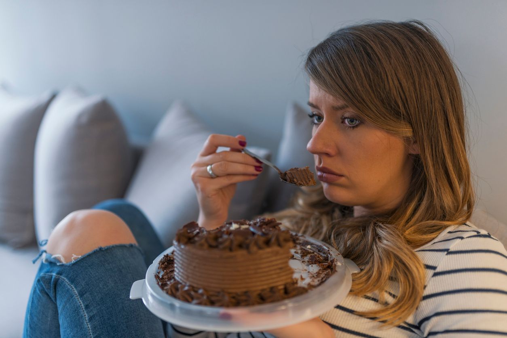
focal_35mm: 35
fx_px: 493
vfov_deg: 37.9
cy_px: 169
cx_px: 254
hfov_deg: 54.4
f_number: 1.4
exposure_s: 1/200
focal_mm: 35
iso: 200
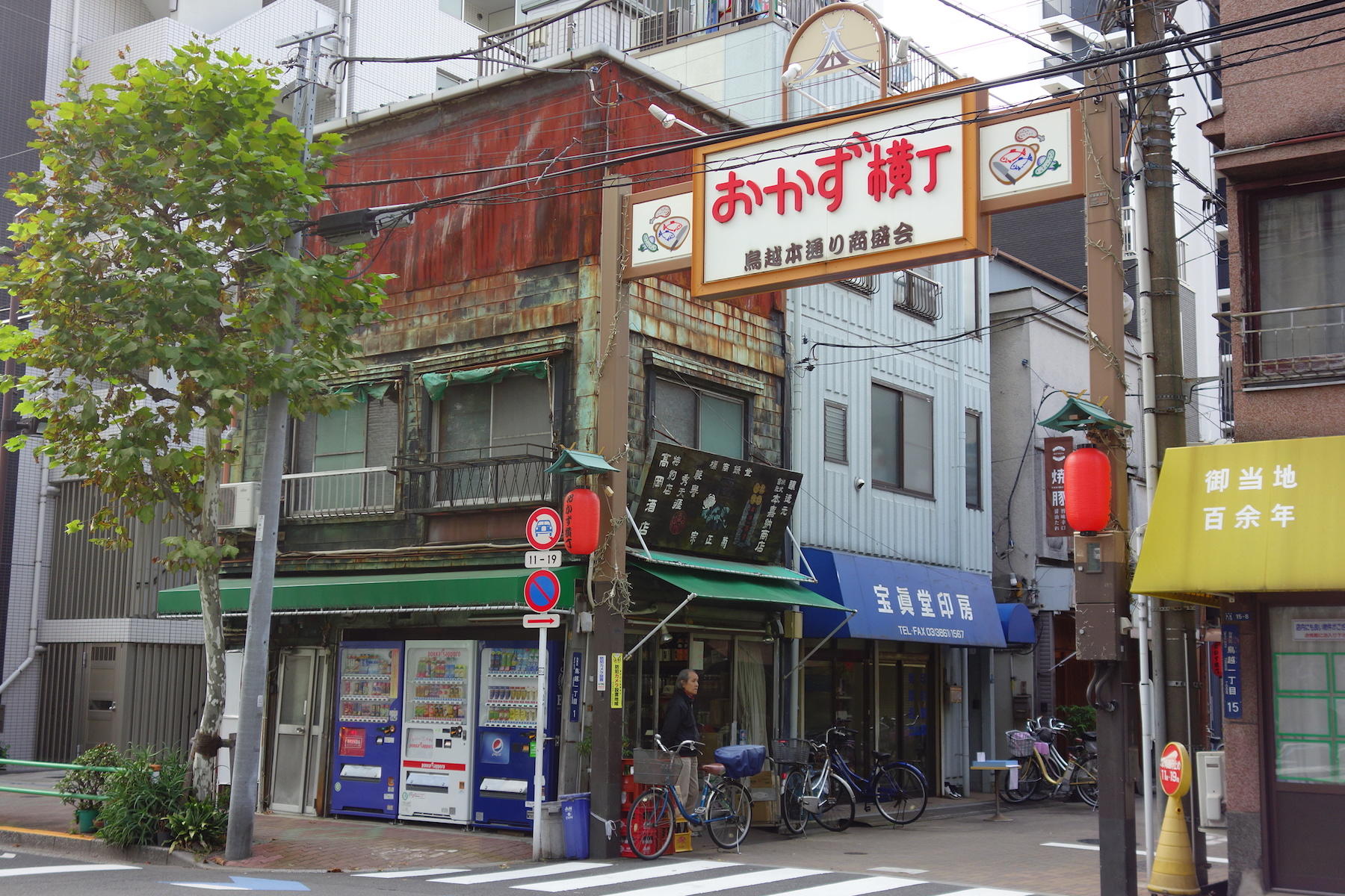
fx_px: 1606
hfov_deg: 45.4
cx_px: 672
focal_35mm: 43
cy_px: 448
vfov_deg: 31.2
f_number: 3.2
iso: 125
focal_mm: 15.8
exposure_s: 1/250
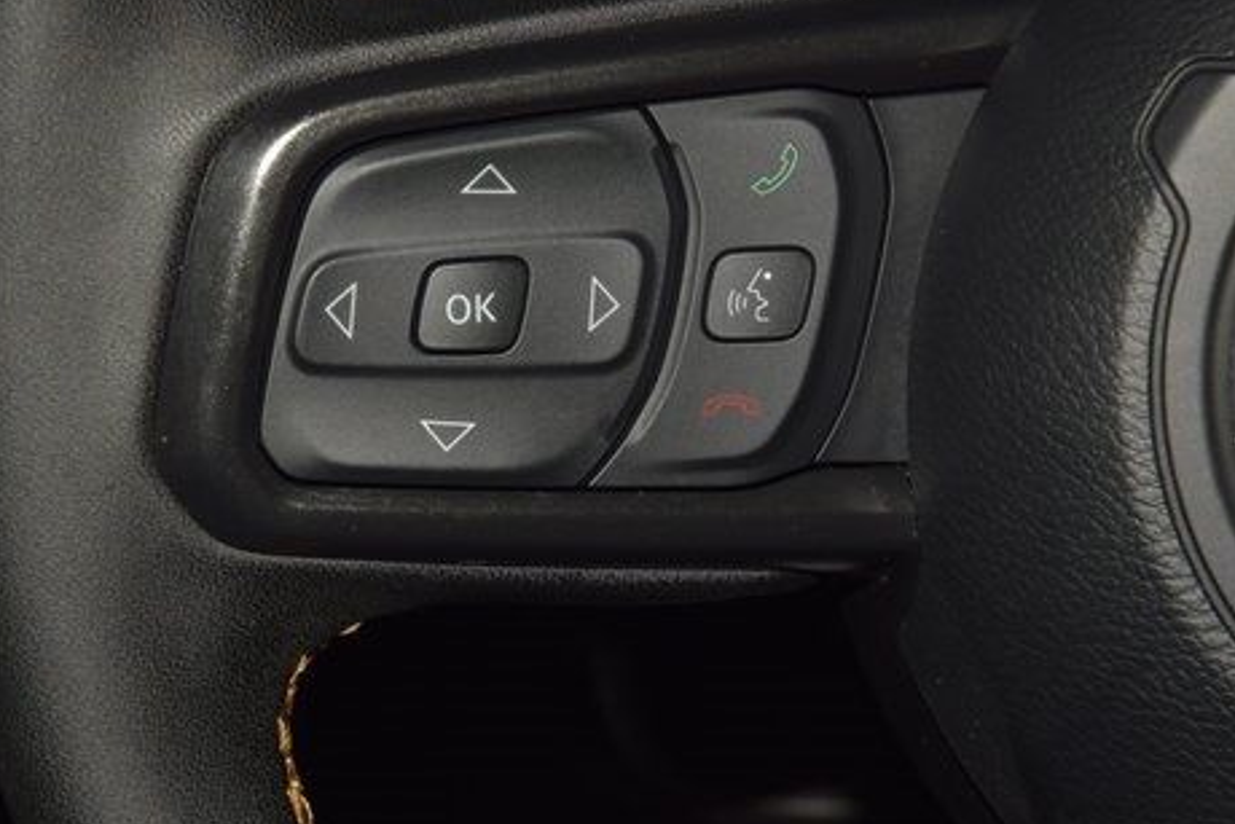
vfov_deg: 9.4
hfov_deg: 14.1
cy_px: 294
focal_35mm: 146
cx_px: 575
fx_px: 5010
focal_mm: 70
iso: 100
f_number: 8
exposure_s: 1/125
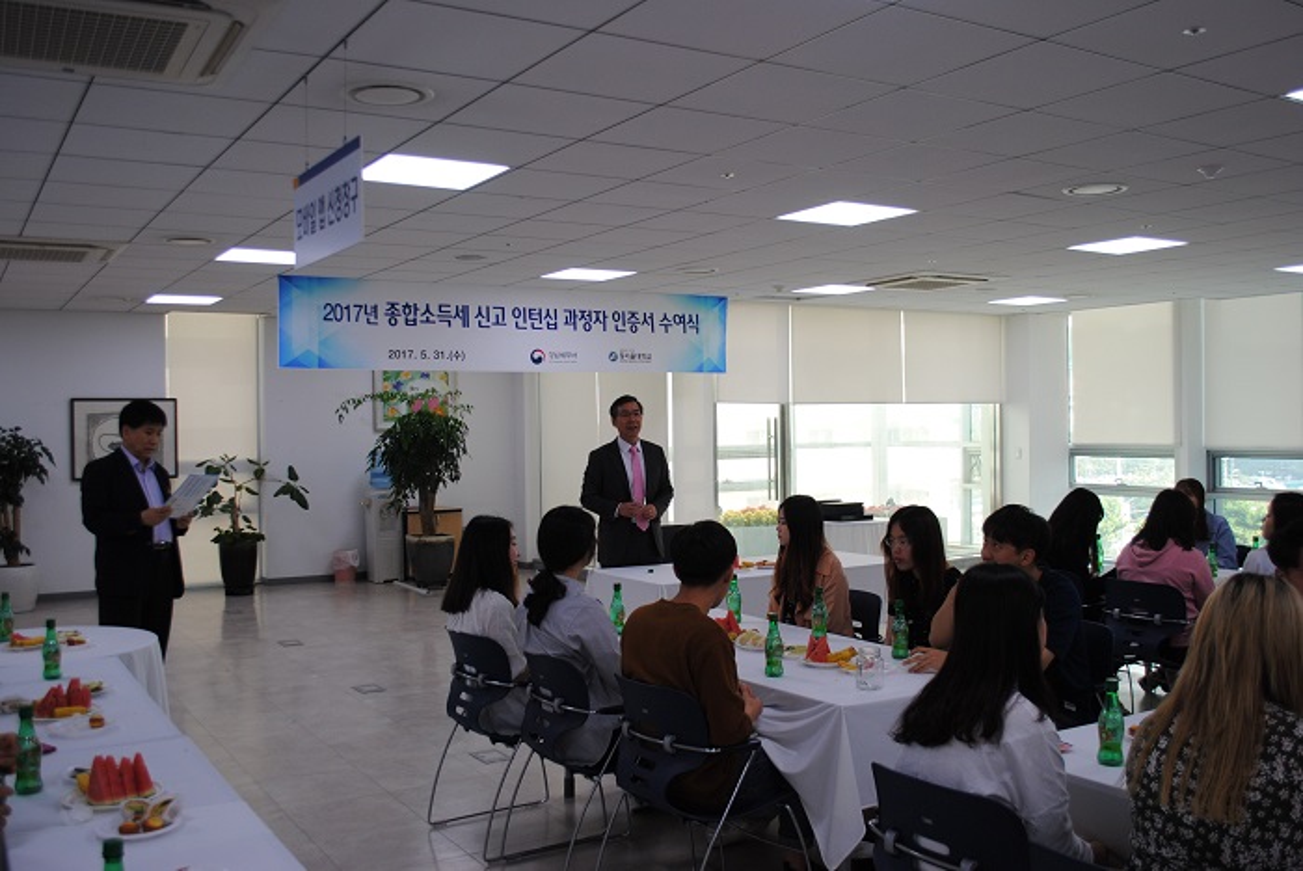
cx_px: 652
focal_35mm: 33
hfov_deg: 57.2
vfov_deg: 40.0
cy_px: 436
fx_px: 1195
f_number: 4.5
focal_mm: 22
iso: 200
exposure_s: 1/80
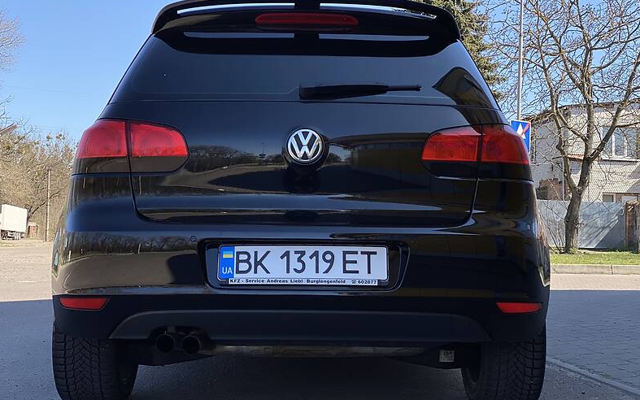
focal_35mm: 56
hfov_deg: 36.3
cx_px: 320
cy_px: 180
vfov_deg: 23.1
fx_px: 977
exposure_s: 1/922
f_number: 2
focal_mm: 6
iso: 20
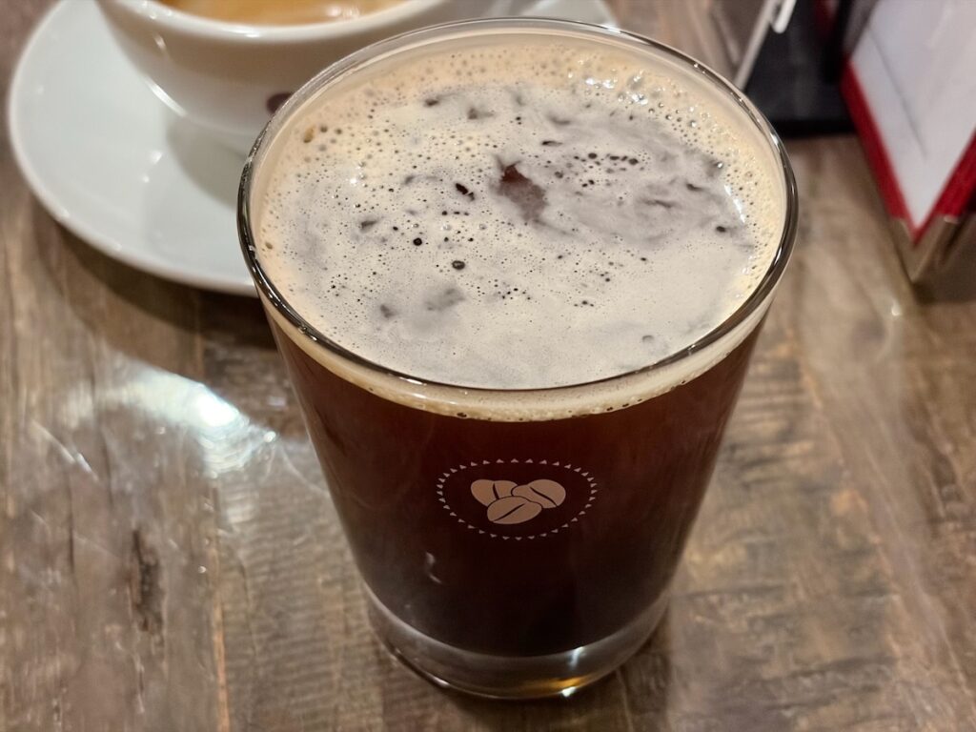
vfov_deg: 28.0
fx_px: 1466
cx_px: 488
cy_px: 366
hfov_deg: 36.8
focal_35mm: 52
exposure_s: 1/25
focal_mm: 5.96
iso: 320
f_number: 1.6
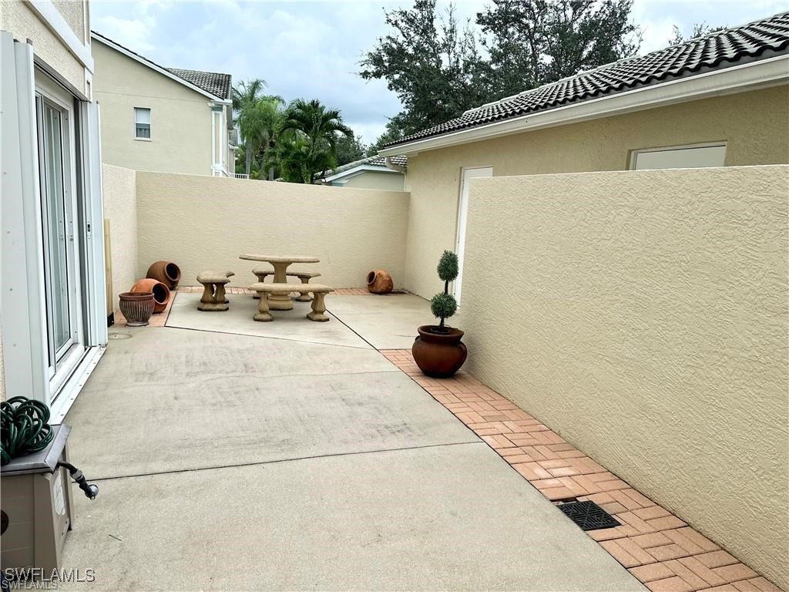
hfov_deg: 71.6
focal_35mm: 24
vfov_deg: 56.8
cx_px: 394
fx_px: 547
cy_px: 296
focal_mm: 6.86
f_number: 1.78
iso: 80
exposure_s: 1/1845
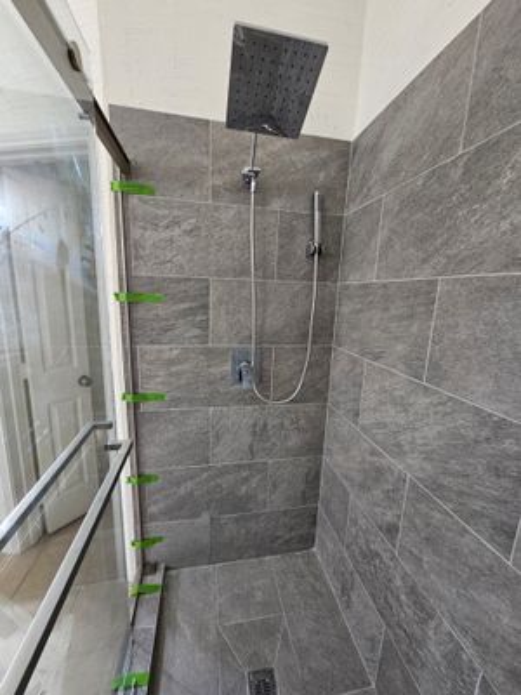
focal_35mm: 13
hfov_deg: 89.9
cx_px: 260
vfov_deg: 106.2
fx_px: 261
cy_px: 348
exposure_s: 1/24
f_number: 2.2
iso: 640
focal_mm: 2.2
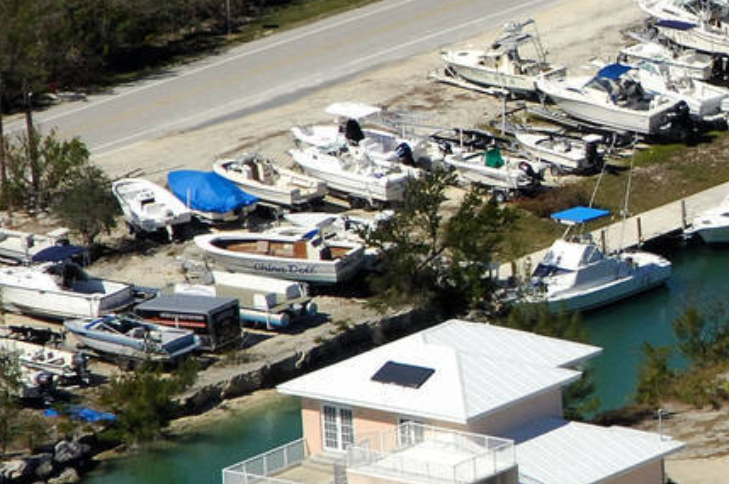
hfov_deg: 4.7
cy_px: 49
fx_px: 8738
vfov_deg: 3.2
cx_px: 1218
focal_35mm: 432
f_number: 10
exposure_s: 1/1000
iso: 400
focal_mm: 82
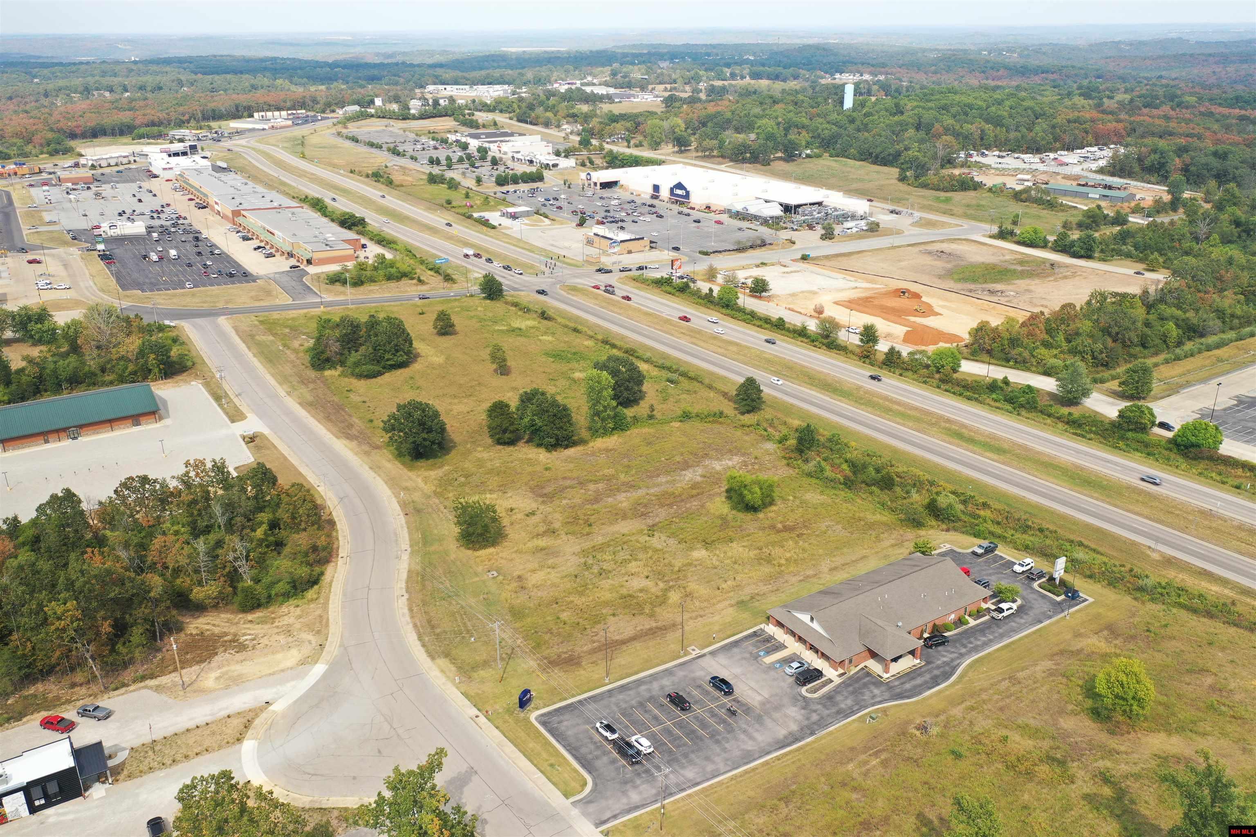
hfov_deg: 65.5
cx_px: 628
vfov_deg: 46.4
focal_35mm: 28
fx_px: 977
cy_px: 418
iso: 100
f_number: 3.2
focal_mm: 10.26
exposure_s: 1/30
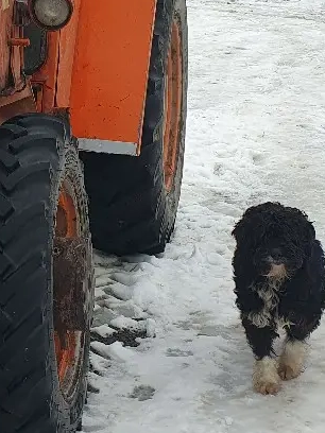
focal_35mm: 85
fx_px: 1064
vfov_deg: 22.8
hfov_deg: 17.0
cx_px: -6
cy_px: 111
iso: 50
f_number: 2.4
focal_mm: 4.32
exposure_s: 1/256
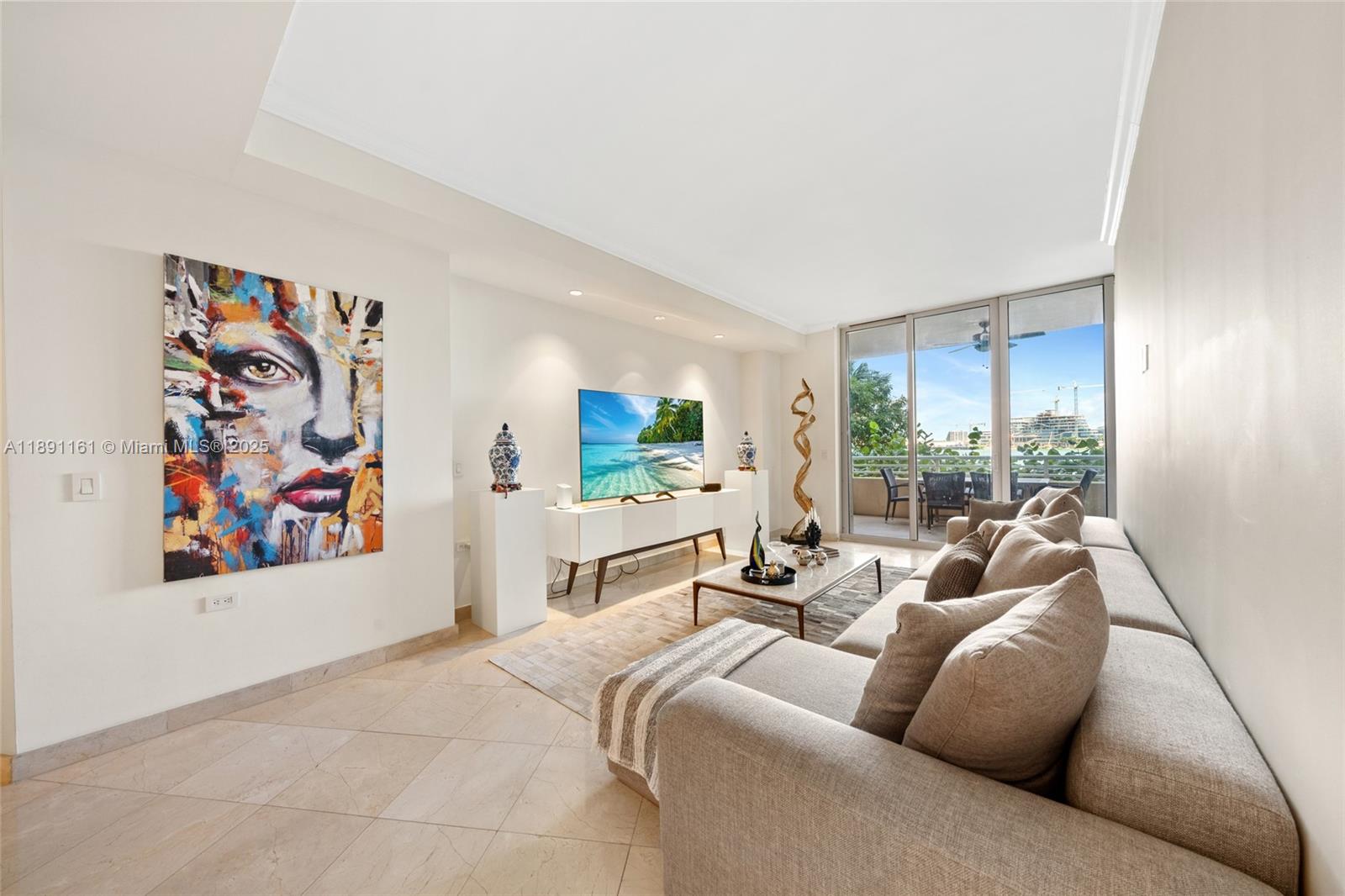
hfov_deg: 112.6
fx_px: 448
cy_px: 448
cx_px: 672
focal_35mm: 12
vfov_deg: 90.0
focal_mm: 12
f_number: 9
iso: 500
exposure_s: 1/1.67
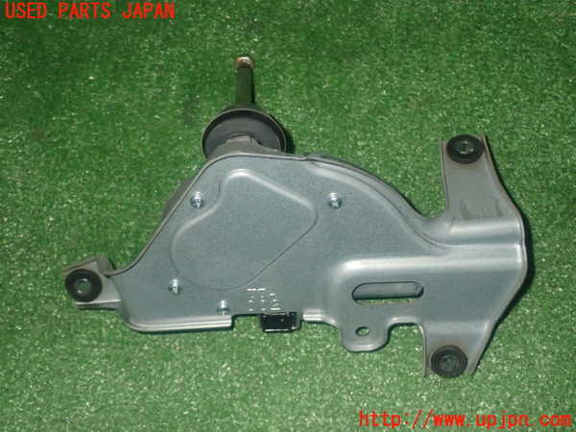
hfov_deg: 40.4
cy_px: 216
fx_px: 782
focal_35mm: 47
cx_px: 288
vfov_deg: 30.9
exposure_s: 1/50
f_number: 9
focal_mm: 8.4
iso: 800
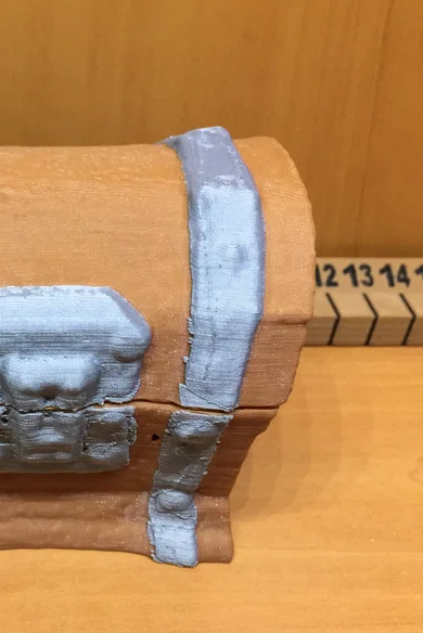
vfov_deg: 45.4
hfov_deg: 29.6
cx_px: 23
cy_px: 309
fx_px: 757
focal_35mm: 43
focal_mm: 4.15
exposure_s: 1/15
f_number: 2.2
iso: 100
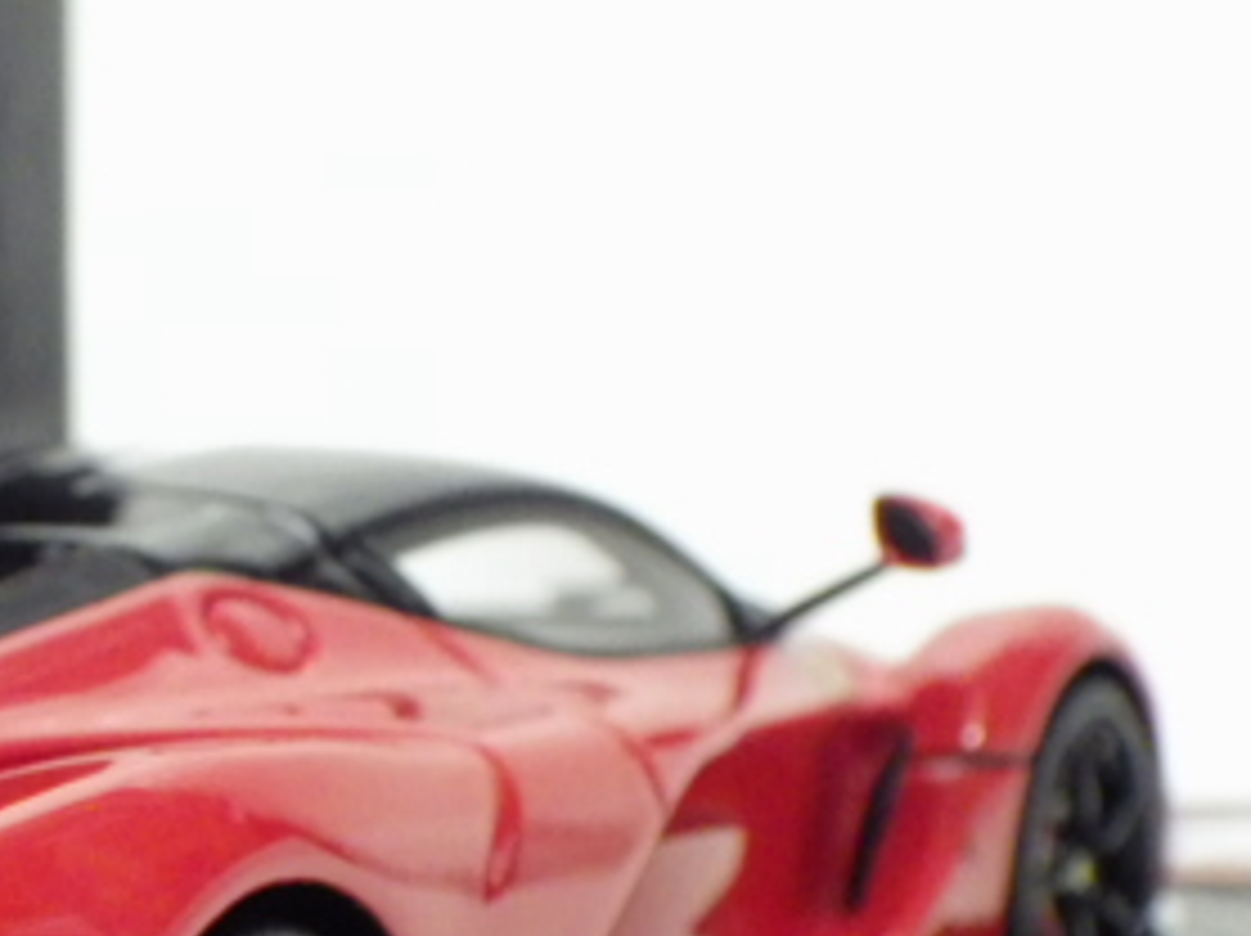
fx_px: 4911
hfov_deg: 14.3
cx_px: -36
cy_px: 819
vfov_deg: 10.8
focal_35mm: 136
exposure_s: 1/25
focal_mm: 10.7
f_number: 4
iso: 1000
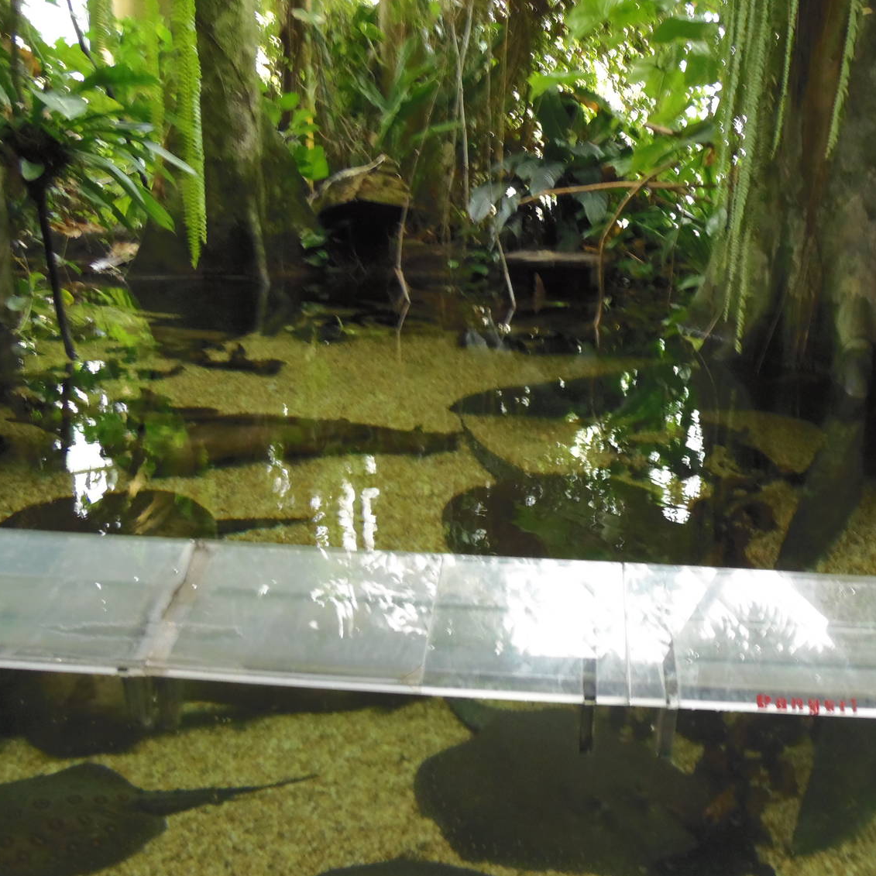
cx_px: 537
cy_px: 417
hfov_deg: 53.6
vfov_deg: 54.0
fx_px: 859
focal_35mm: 30
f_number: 2.9
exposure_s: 1/13
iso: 200
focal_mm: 4.3
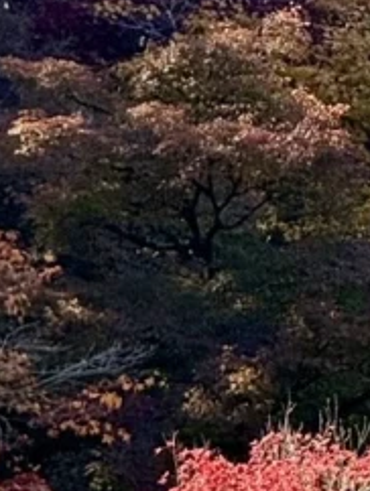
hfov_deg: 2.1
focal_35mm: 714
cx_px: 1037
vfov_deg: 2.8
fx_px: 10158
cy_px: 211
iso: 50
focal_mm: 15.66
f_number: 2.8
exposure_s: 1/181
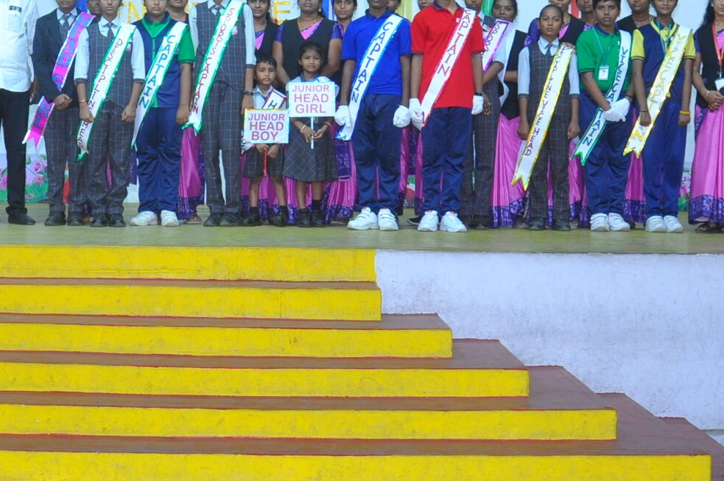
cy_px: 171
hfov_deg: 28.5
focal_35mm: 70
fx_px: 1406
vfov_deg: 19.4
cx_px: 201
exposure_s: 1/125
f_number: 5.6
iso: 800
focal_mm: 18
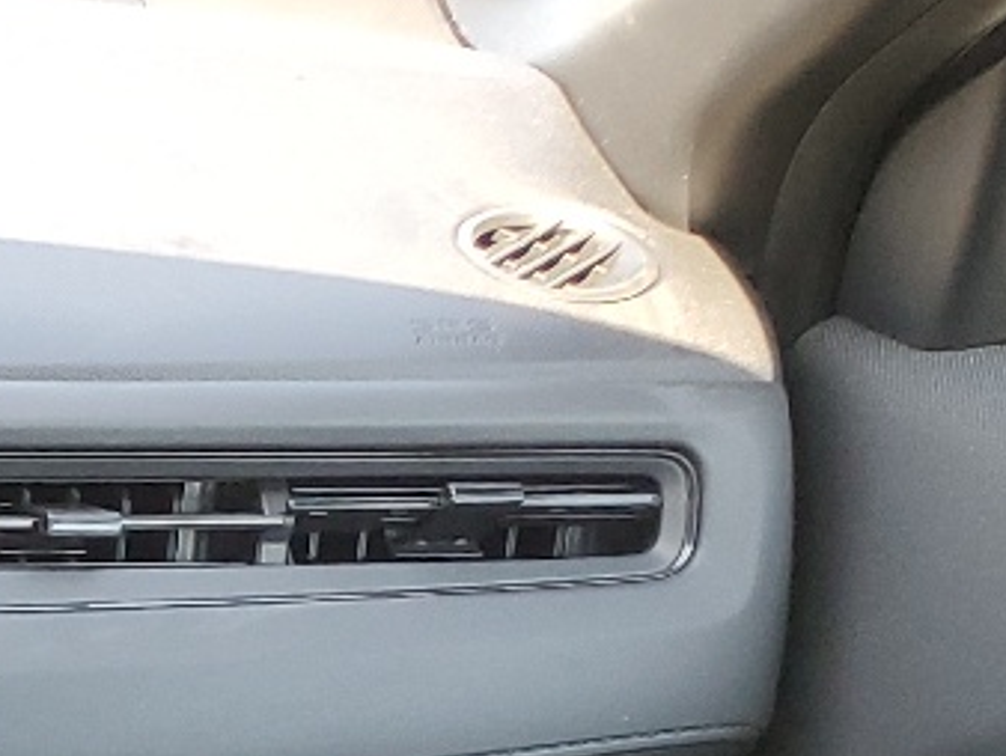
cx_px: -1280
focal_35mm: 123
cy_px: 1711
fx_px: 3577
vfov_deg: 10.6
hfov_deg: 12.9
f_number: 1.5
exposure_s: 1/120
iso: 69
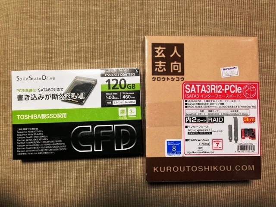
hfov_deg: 55.4
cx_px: 138
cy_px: 104
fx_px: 263
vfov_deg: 42.9
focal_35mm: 33
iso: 125
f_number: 2.4
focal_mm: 4.13
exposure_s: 1/20
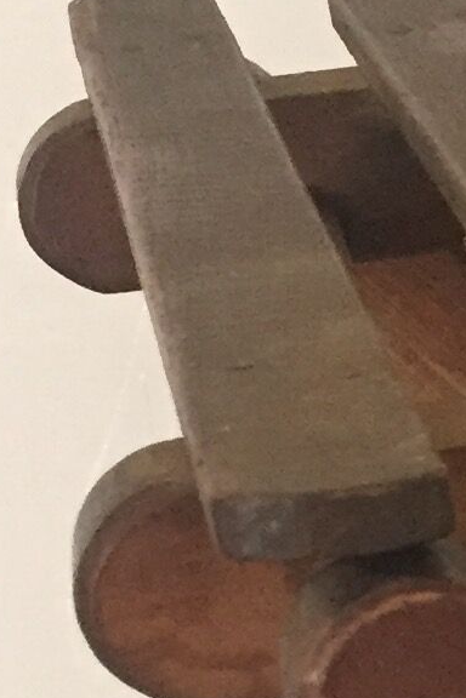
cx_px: 1314
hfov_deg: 7.3
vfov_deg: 11.5
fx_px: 3320
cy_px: 1054
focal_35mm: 171
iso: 250
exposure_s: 1/33
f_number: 2.2
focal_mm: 4.15
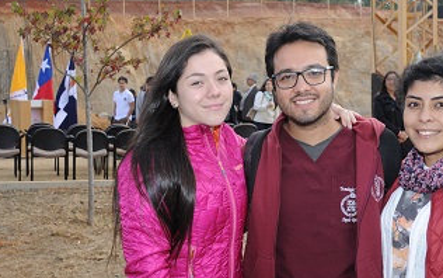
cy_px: 154
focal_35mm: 52
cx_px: 256
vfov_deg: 24.9
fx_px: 628
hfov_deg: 38.7
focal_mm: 38
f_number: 10
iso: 500
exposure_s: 1/250
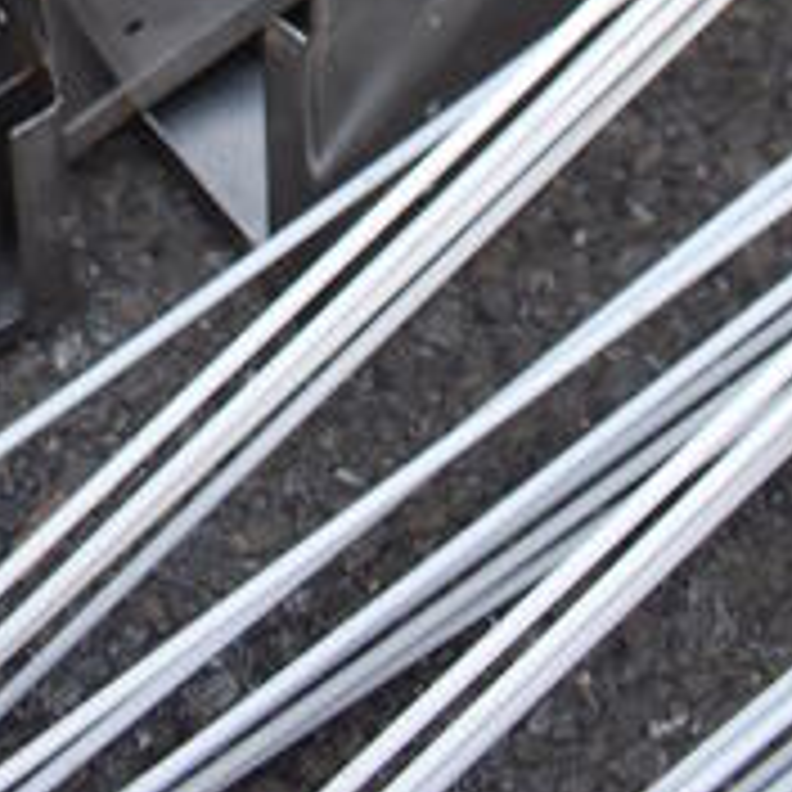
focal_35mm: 119
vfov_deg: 11.9
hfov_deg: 14.7
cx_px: 378
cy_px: -1114
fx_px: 3080
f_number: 3.5
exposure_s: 1/250
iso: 720
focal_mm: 18
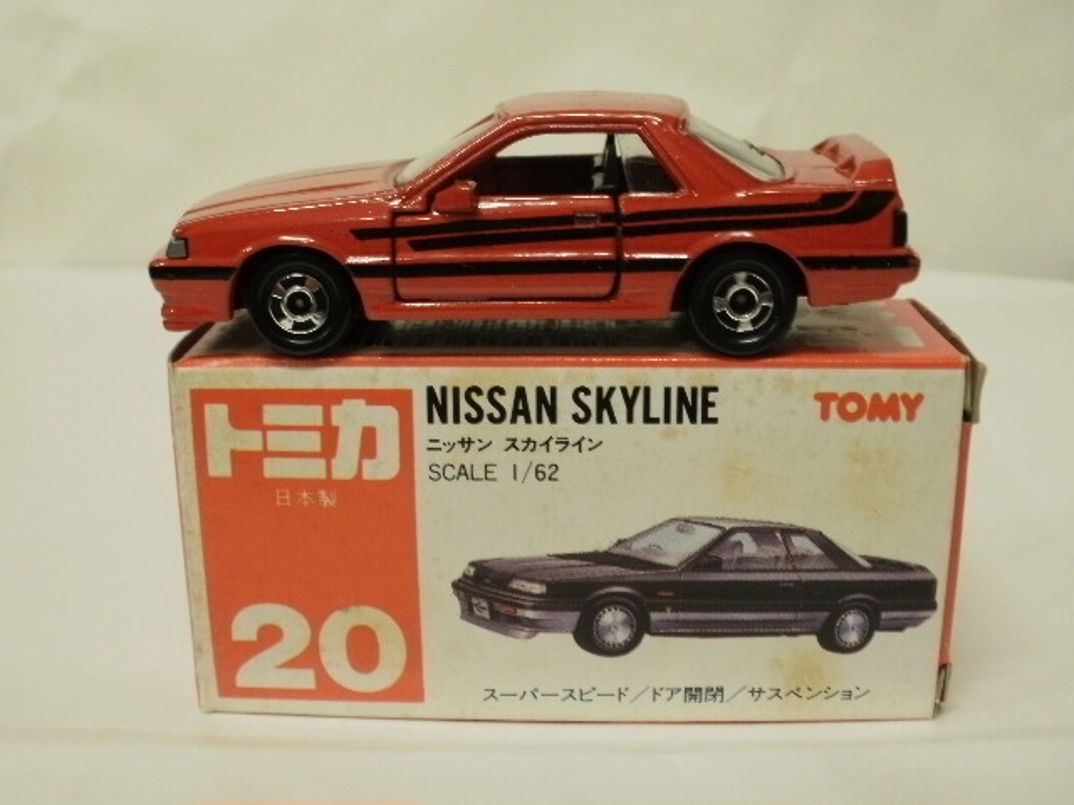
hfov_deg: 42.9
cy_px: 402
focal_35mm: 44
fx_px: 1365
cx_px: 537
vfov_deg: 32.9
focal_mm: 7.7
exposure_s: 1/10
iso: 125
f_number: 4
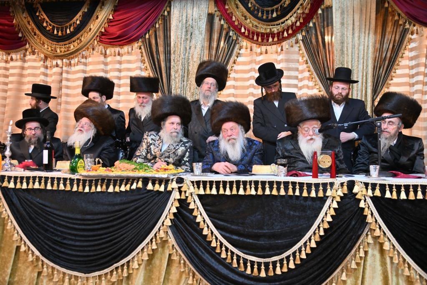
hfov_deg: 60.3
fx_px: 368
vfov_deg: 42.3
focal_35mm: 31
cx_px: 214
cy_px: 142
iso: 800
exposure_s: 1/200
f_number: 4
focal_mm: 31
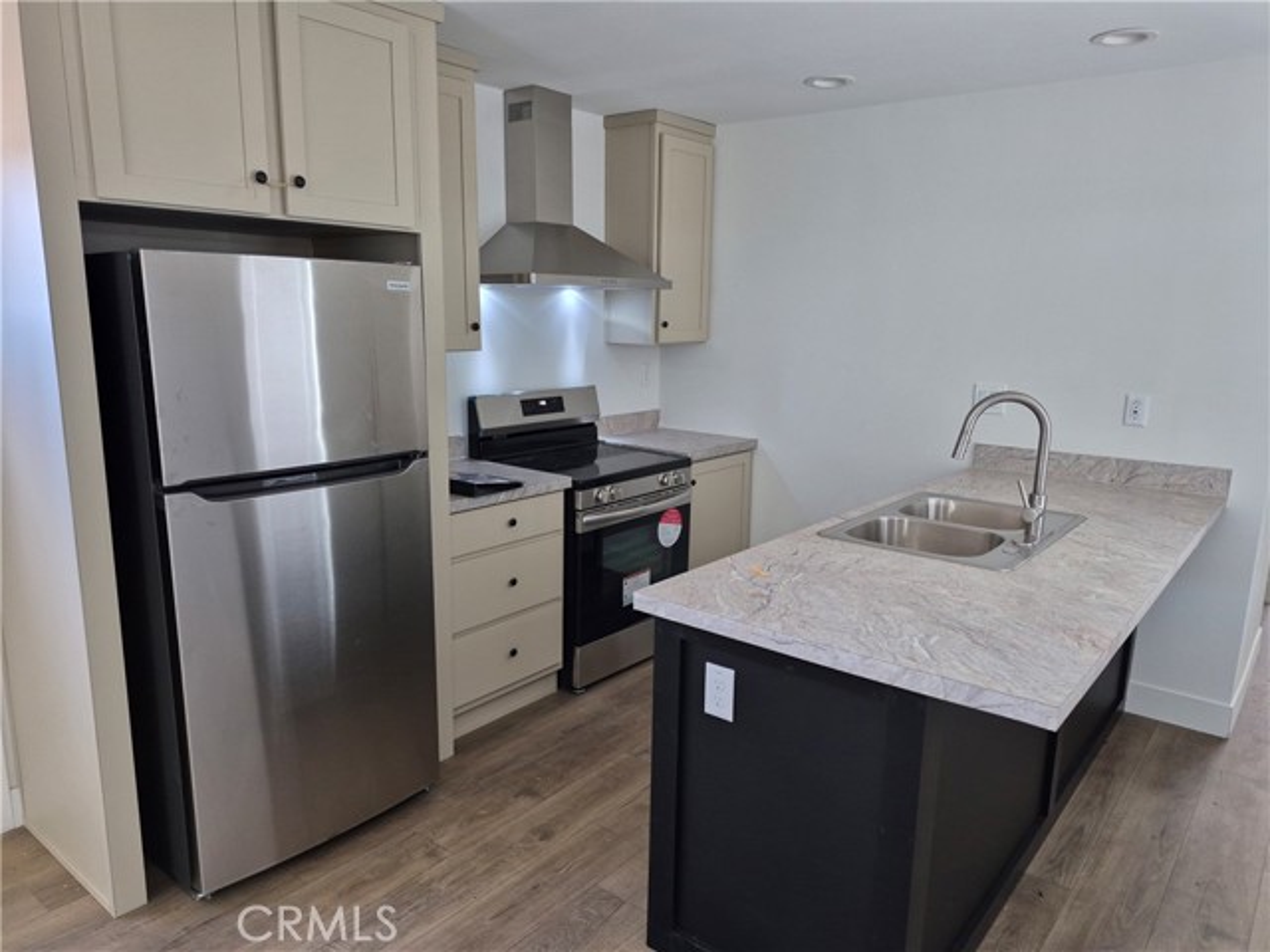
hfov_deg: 73.9
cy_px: 476
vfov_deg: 58.9
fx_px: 844
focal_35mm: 23
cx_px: 635
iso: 400
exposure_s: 1/120
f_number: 1.8
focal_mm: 5.4
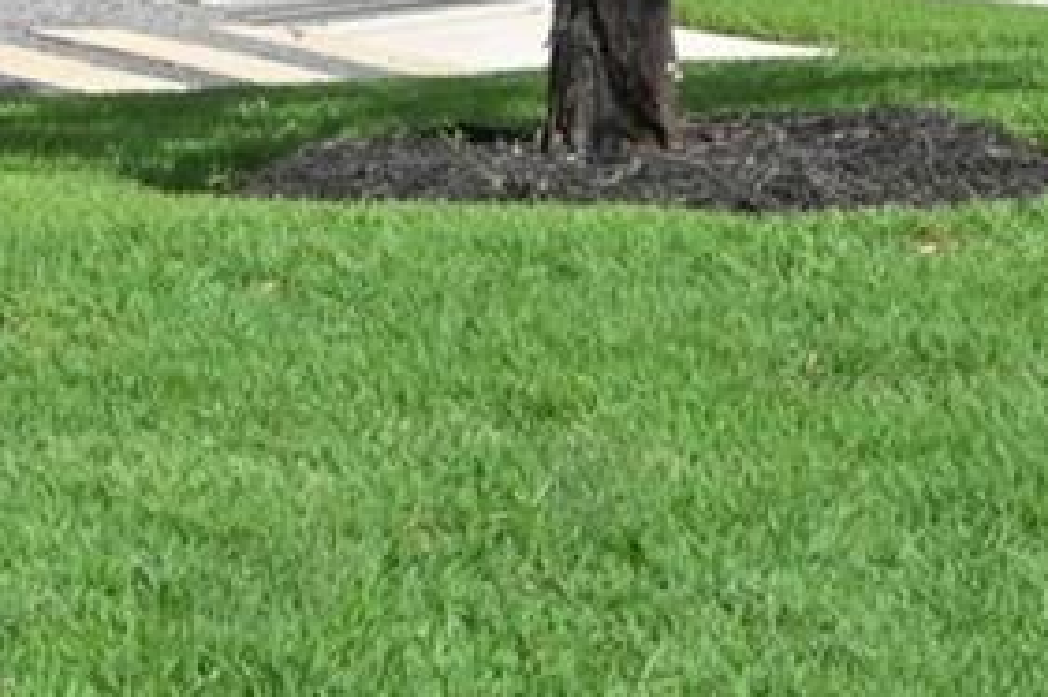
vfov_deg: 8.0
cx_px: -1462
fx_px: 4557
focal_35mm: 157
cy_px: -1081
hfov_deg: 11.1
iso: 800
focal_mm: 21.5
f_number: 8
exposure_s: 1/5000
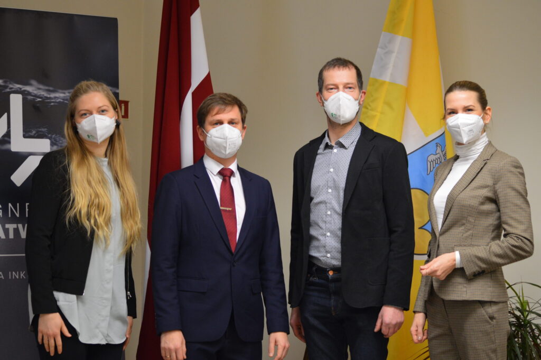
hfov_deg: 23.4
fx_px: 1306
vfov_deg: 15.7
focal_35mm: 87
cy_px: 180
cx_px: 270
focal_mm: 58
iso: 900
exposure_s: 1/60
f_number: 4.2
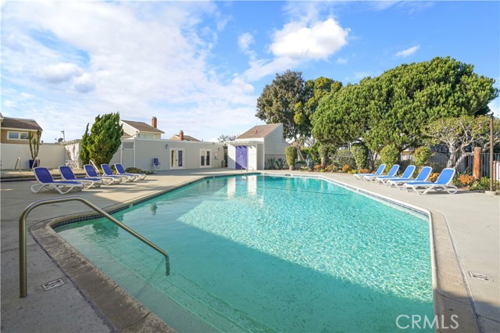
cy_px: 166
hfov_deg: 96.8
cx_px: 250
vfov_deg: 73.7
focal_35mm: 16
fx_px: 222
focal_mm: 16
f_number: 8
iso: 1600
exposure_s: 1/3200
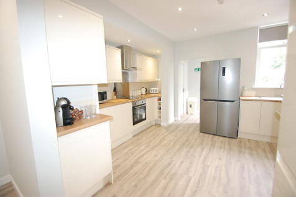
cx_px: 148
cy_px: 98
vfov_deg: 77.3
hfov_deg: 100.4
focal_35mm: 15
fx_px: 123
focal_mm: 10
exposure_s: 1/80
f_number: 3.5
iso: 1600
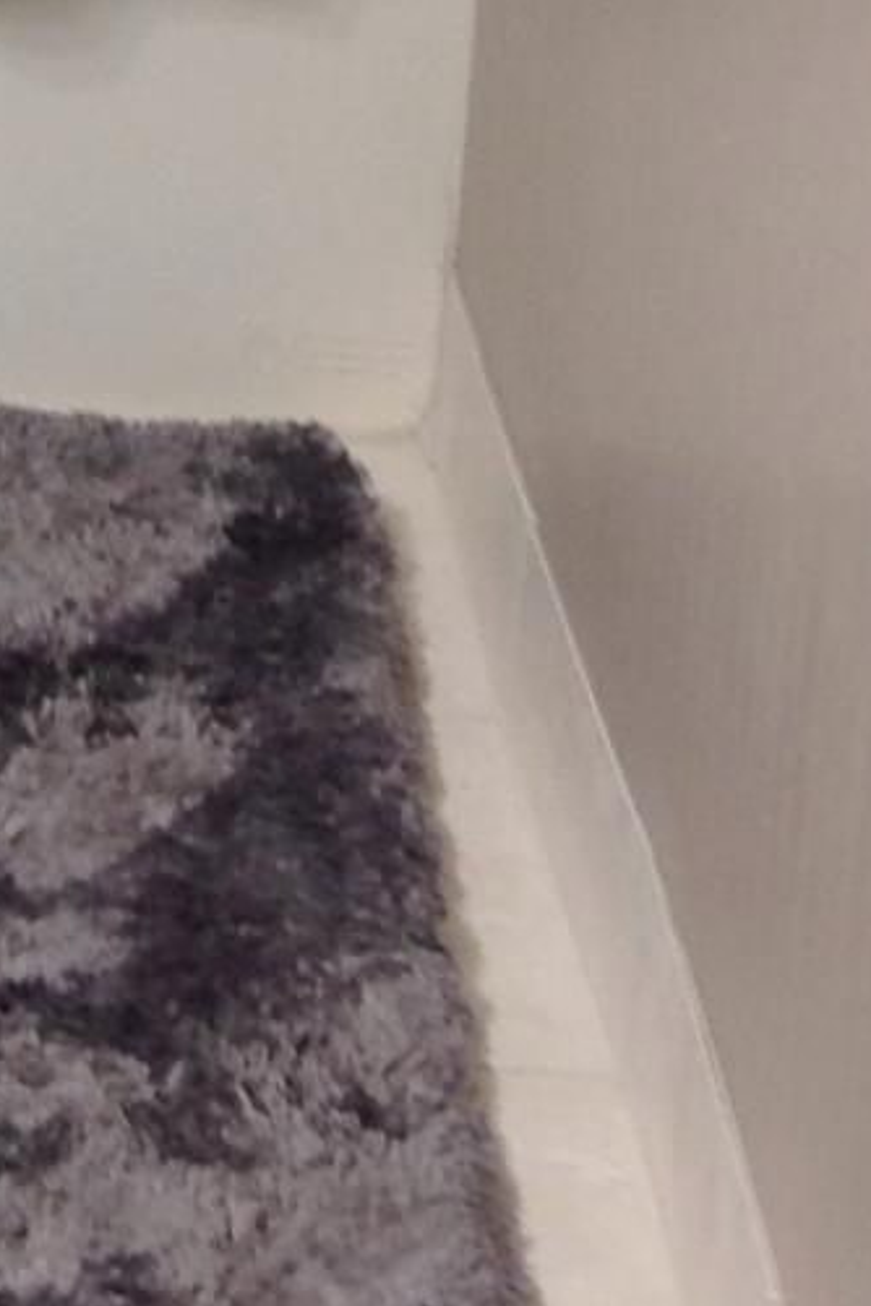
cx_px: -739
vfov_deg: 13.4
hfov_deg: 9.0
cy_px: -607
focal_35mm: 145
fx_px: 5262
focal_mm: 4.28
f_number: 2.4
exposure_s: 1/15
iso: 50
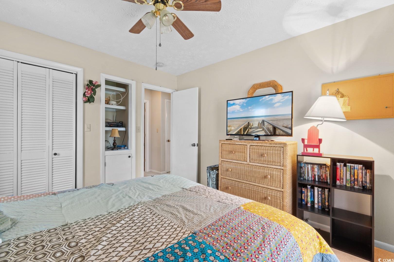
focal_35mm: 15
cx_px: 197
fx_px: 164
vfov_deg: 77.3
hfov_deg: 100.4
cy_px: 131
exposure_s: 1.3
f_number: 4.5
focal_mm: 10
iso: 100
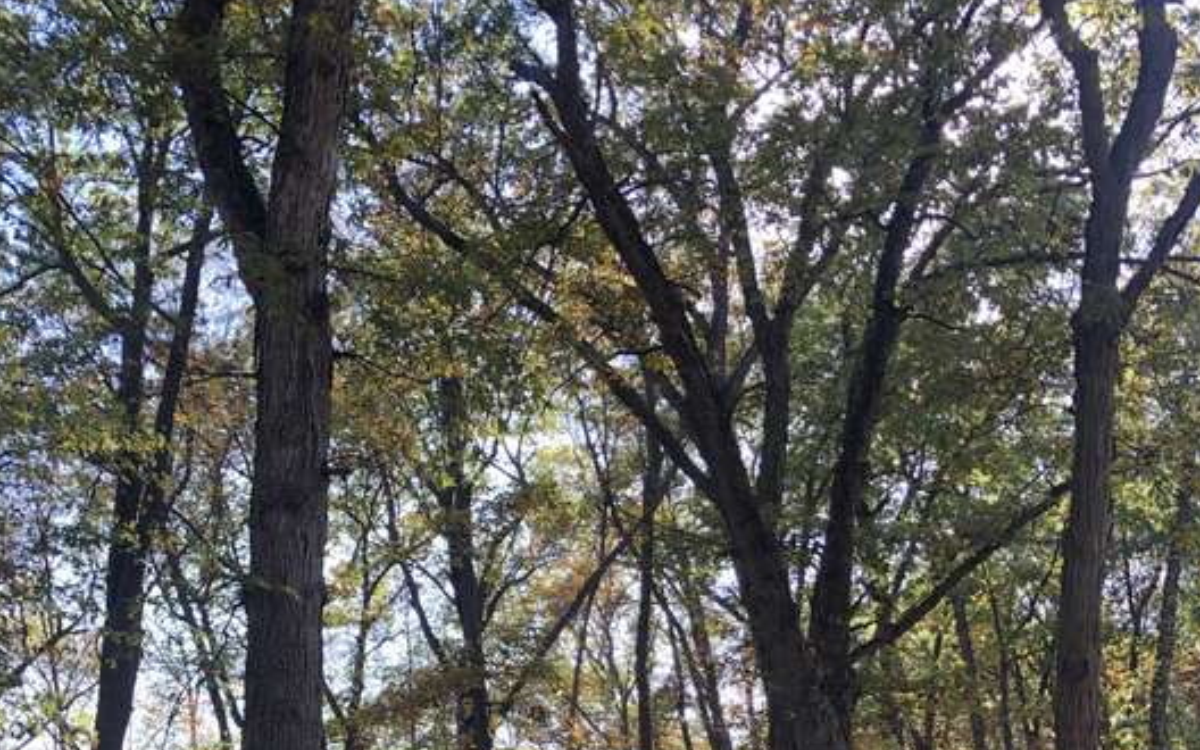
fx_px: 1472
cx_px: 527
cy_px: 705
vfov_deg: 27.4
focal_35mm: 45
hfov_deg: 44.3
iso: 20
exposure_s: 1/120
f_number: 1.8
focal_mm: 3.99
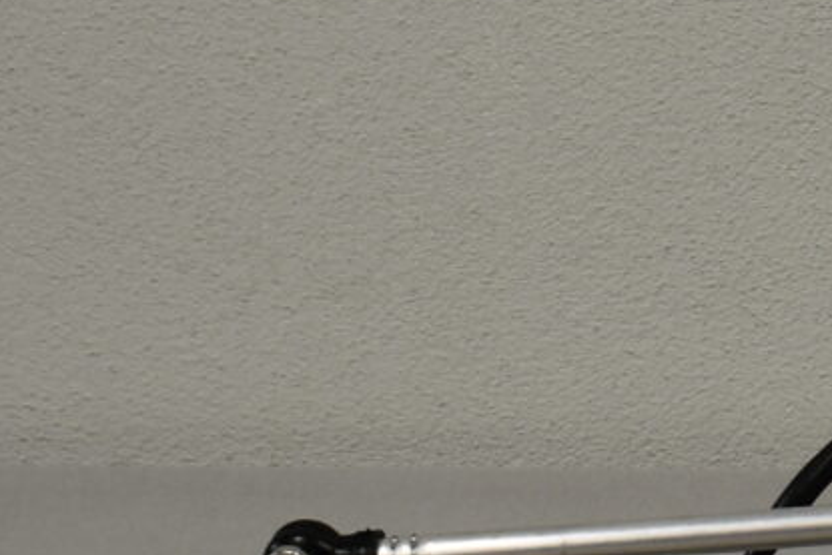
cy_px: 125
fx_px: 4277
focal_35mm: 185
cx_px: 1458
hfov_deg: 10.5
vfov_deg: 7.4
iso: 220
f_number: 5.6
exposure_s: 1/125
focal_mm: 20
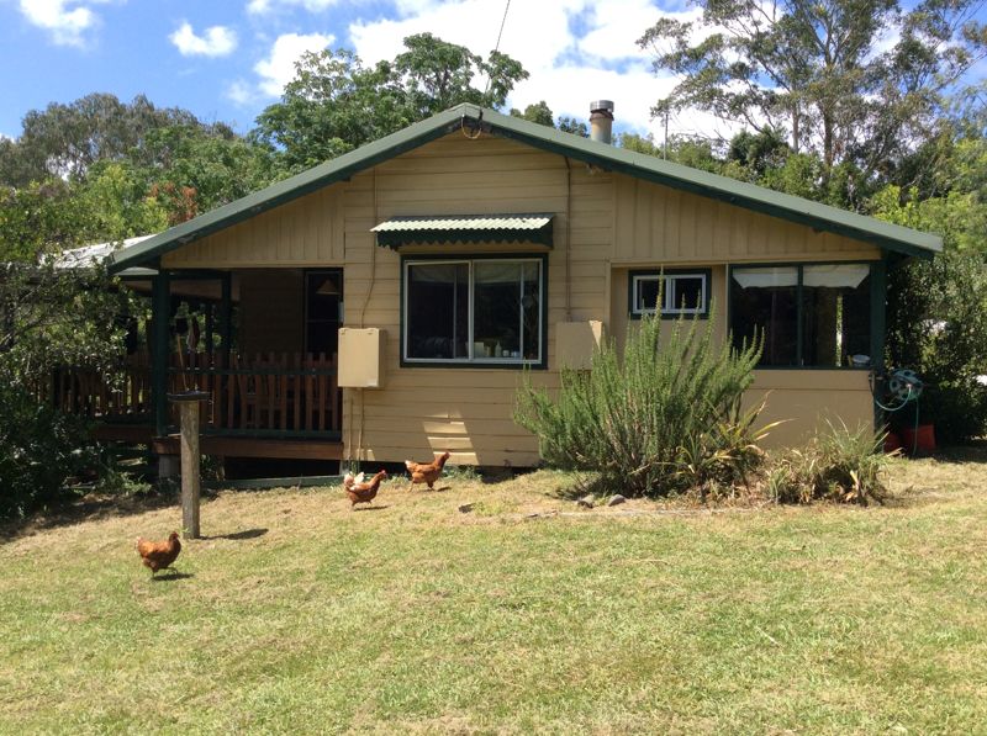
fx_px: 911
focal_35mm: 32
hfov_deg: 56.9
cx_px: 494
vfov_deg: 44.0
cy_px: 368
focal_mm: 3.3
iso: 32
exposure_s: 1/867
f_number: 2.4
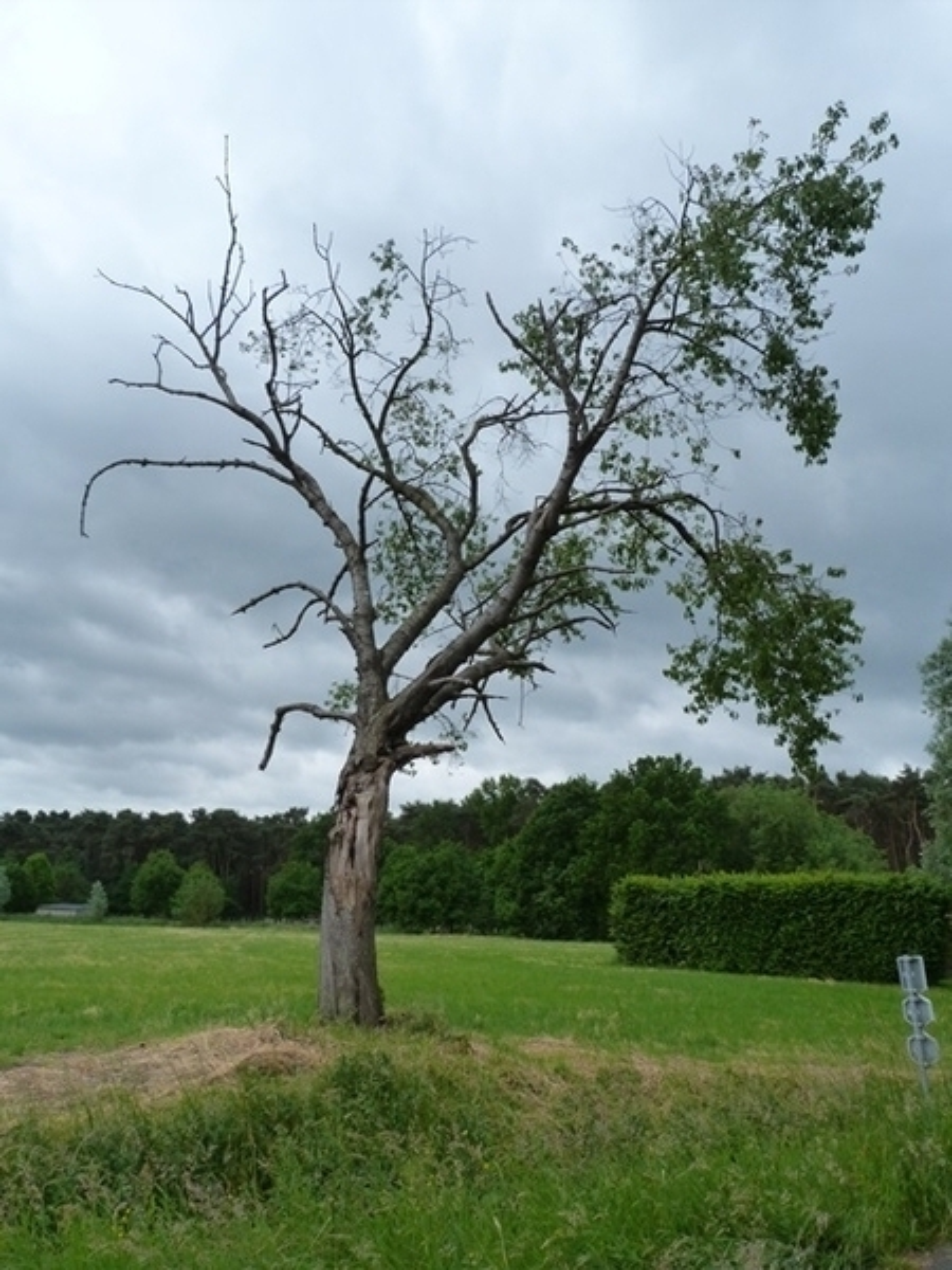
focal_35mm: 25
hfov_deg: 54.9
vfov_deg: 69.4
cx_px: 476
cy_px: 635
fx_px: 917
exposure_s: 1/200
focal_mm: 4.5
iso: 125
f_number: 5.6
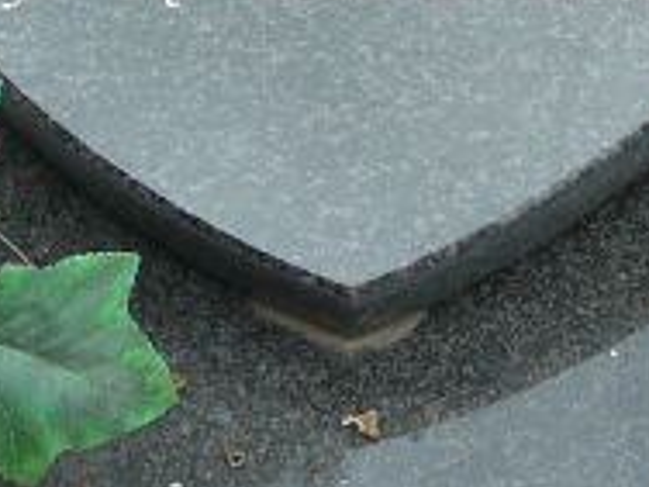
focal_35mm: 119
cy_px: -311
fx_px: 2231
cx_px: 362
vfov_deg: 11.7
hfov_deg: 16.5
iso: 80
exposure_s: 1/400
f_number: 2.8
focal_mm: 5.2
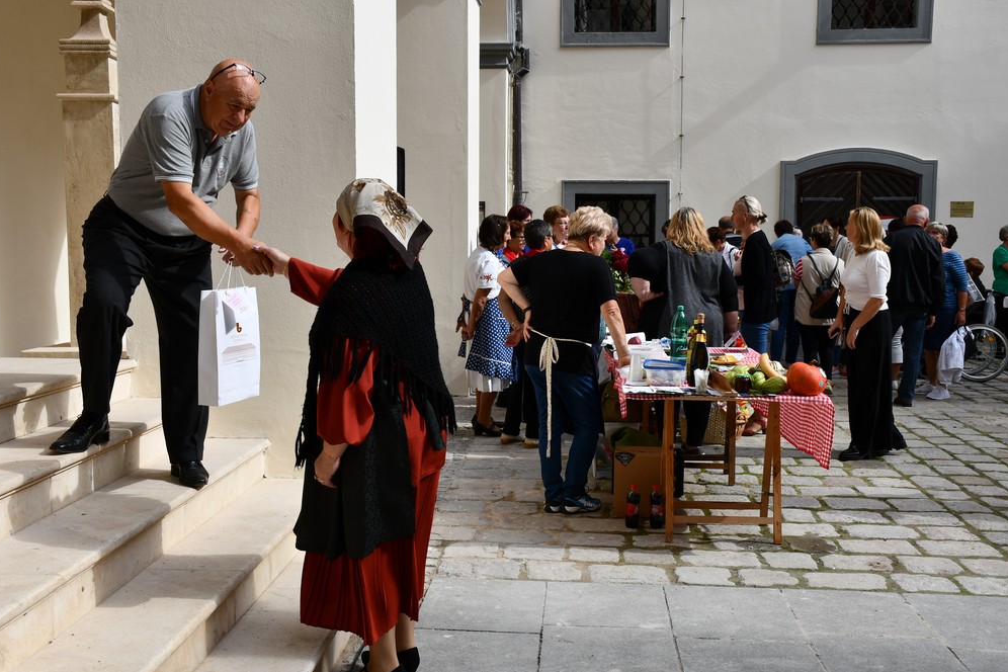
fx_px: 1036
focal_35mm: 37
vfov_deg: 35.9
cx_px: 511
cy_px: 328
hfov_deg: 51.9
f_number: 8
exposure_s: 1/250
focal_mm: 24
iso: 100
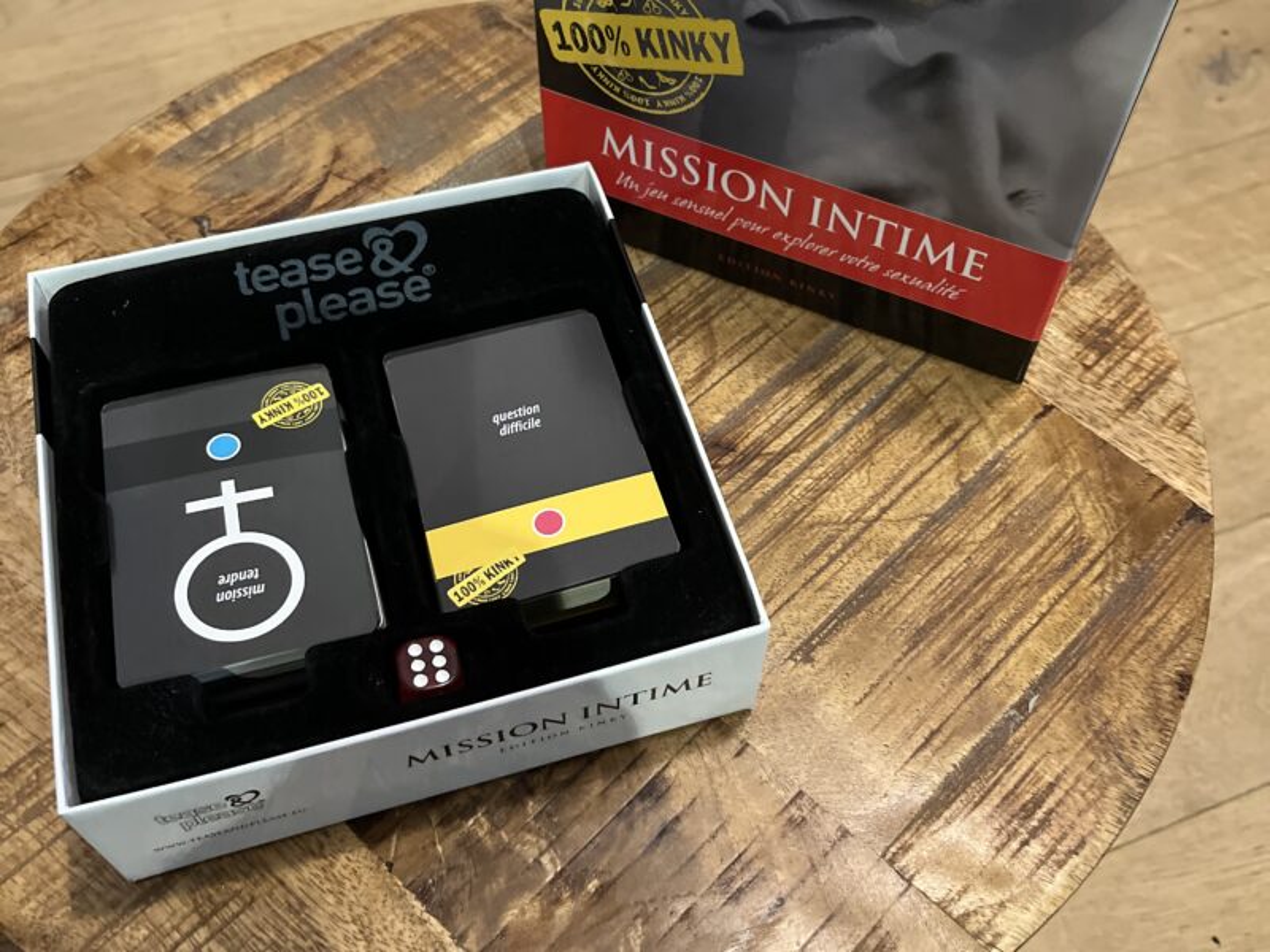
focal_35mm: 26
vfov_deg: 53.1
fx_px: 954
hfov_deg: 67.3
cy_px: 476
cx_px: 635
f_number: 1.6
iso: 640
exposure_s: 1/29
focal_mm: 5.1
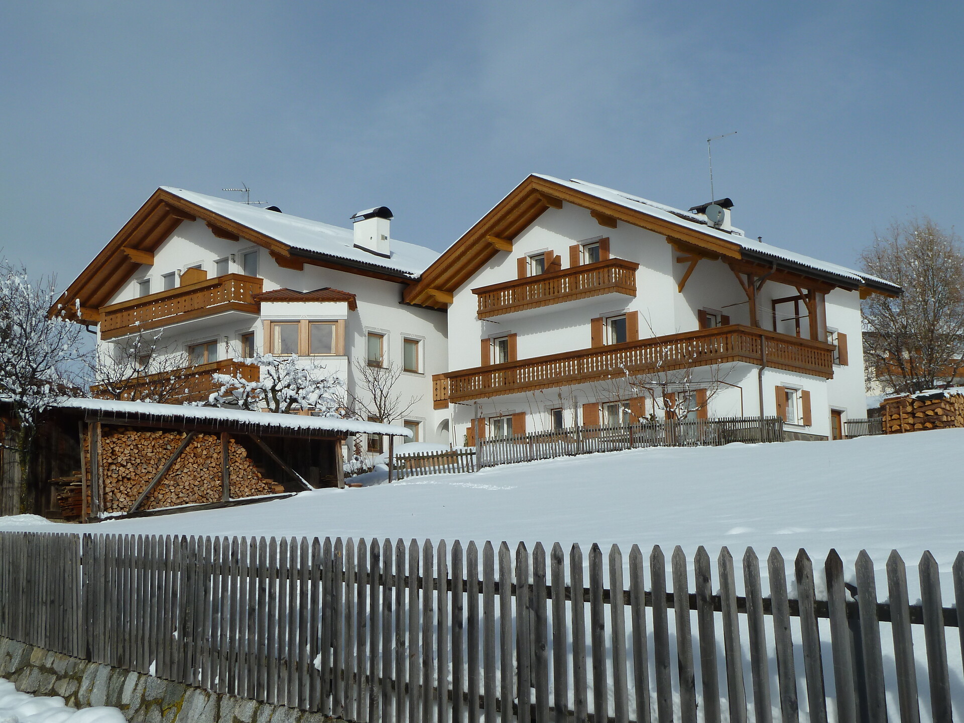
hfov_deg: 36.8
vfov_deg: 28.0
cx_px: 482
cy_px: 362
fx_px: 1448
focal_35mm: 52
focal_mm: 8.5
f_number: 5.6
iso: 80
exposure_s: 1/1000
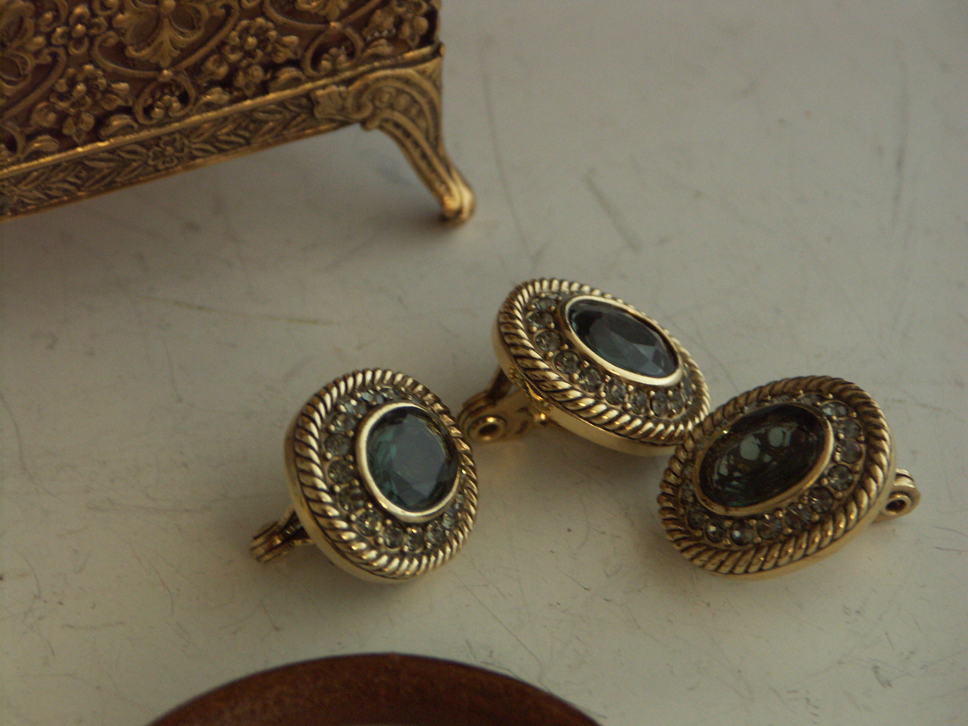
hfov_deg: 9.9
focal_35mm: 199
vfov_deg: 7.5
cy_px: 363
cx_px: 484
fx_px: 5565
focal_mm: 50.8
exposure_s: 1/25
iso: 200
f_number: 3.5
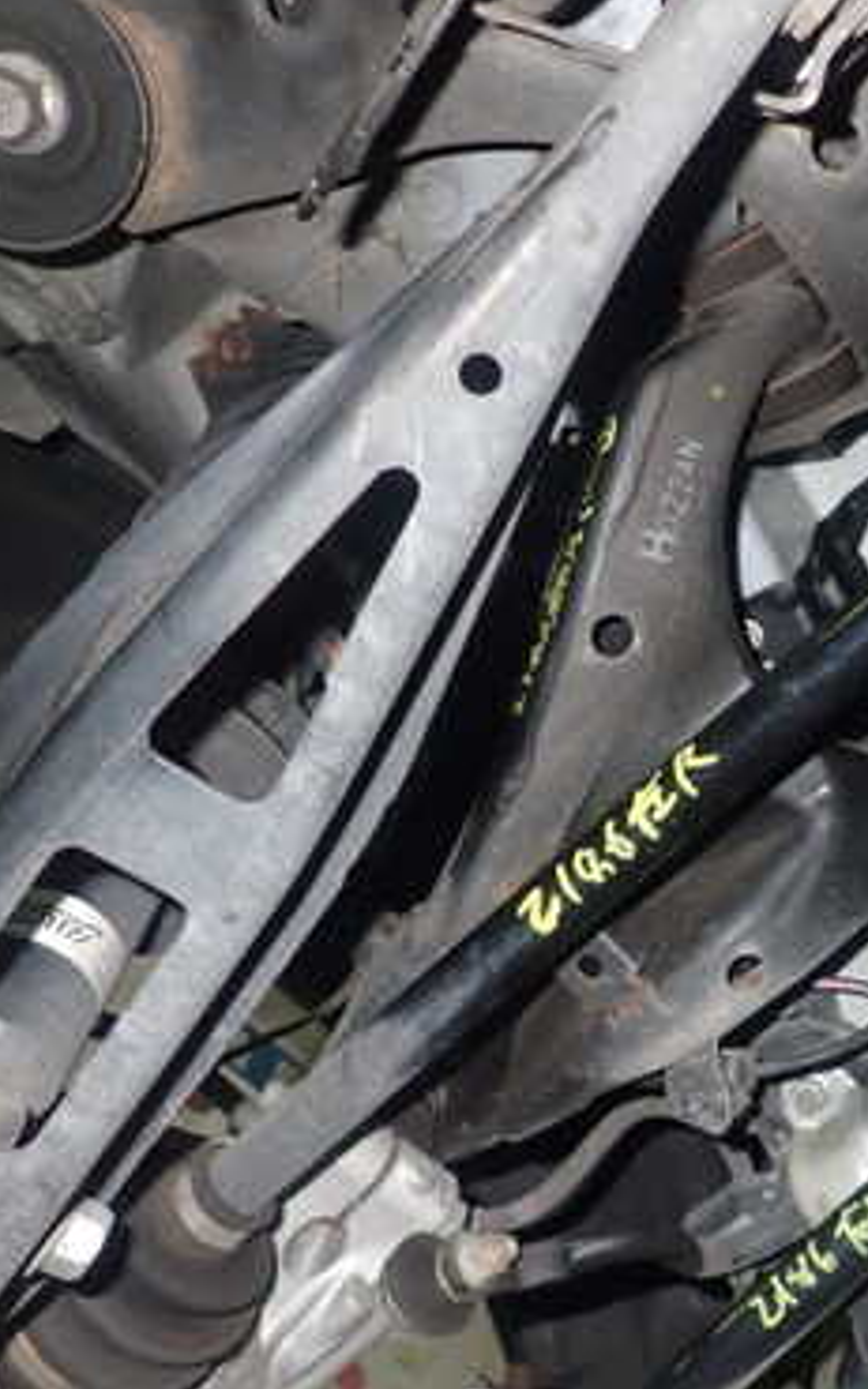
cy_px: 706
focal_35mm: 43
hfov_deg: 28.5
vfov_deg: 46.2
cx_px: 808
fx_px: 1629
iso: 640
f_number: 5.6
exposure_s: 1/30
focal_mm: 4.5
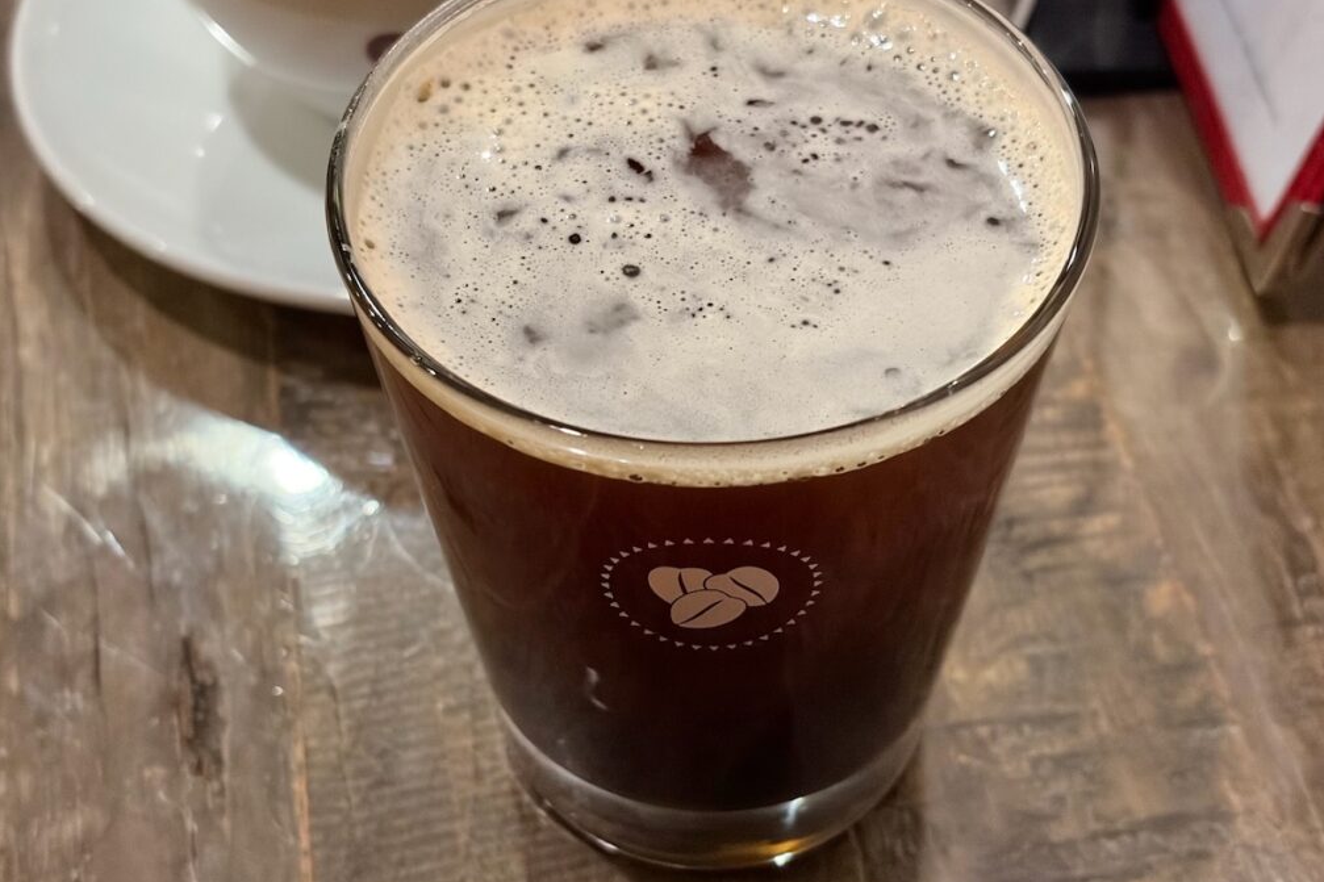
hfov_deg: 36.3
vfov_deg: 24.6
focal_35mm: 55
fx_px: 2022
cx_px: 672
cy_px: 410
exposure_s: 1/25
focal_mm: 5.96
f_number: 1.6
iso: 320
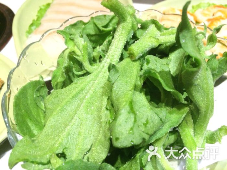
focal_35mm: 29
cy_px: 85
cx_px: 114
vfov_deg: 48.2
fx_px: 190
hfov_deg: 61.7
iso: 250
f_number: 2.2
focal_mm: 4.15
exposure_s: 1/30
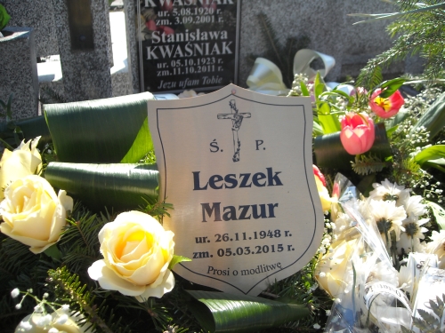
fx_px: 450
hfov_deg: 52.6
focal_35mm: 35
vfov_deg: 40.7
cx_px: 222
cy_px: 166
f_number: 2.8
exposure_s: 1/369
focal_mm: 5.7
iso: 64
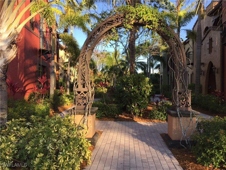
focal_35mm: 29
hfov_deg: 61.7
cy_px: 85
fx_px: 189
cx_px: 113
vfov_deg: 48.2
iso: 32
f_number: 2.2
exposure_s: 1/514
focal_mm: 4.15
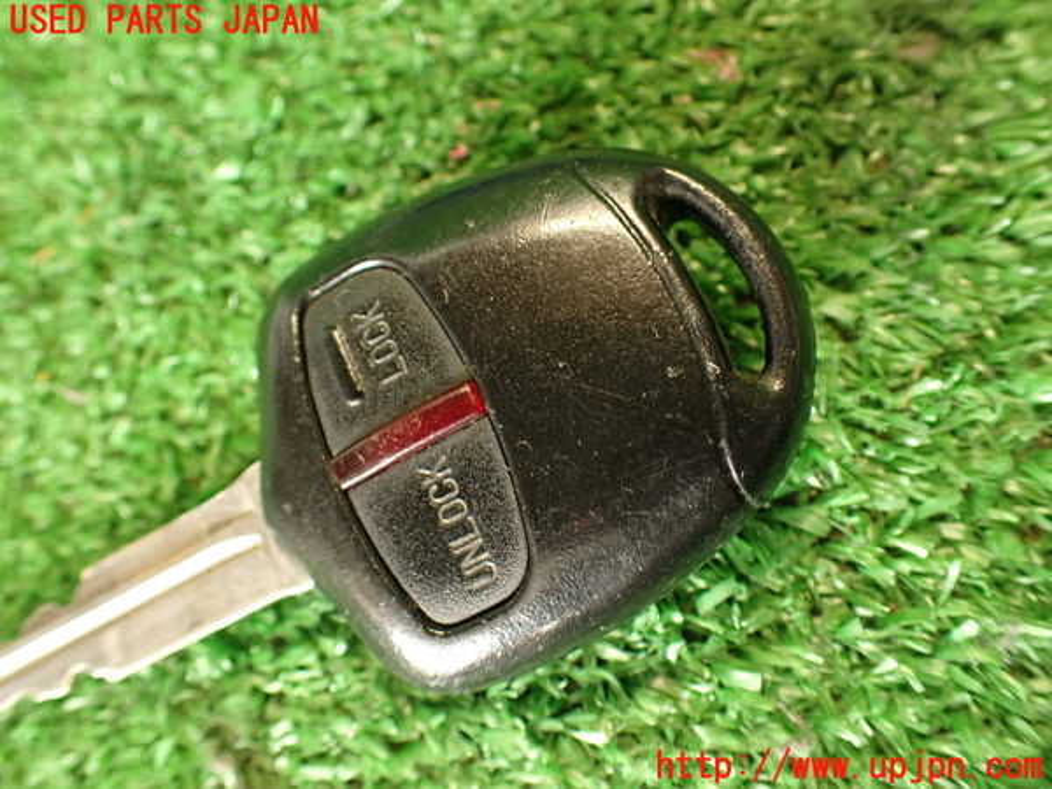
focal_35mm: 30
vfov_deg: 46.8
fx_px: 912
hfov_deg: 60.0
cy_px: 394
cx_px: 526
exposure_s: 1/30
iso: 320
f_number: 2.3
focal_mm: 5.4
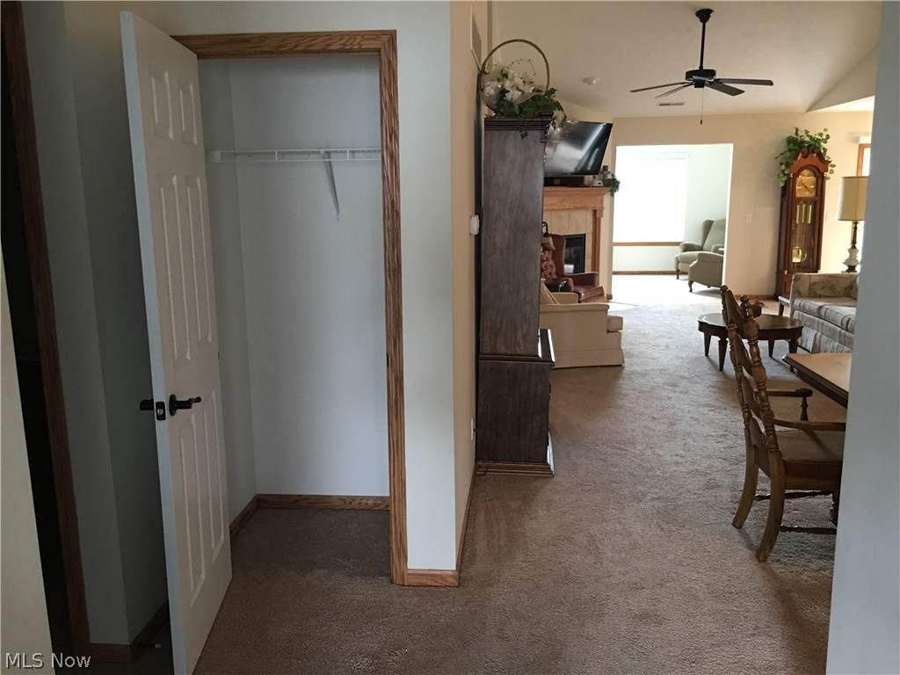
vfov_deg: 48.2
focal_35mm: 29
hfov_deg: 61.7
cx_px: 450
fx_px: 754
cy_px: 338
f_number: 2.2
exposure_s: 1/15
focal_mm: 4.15
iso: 80
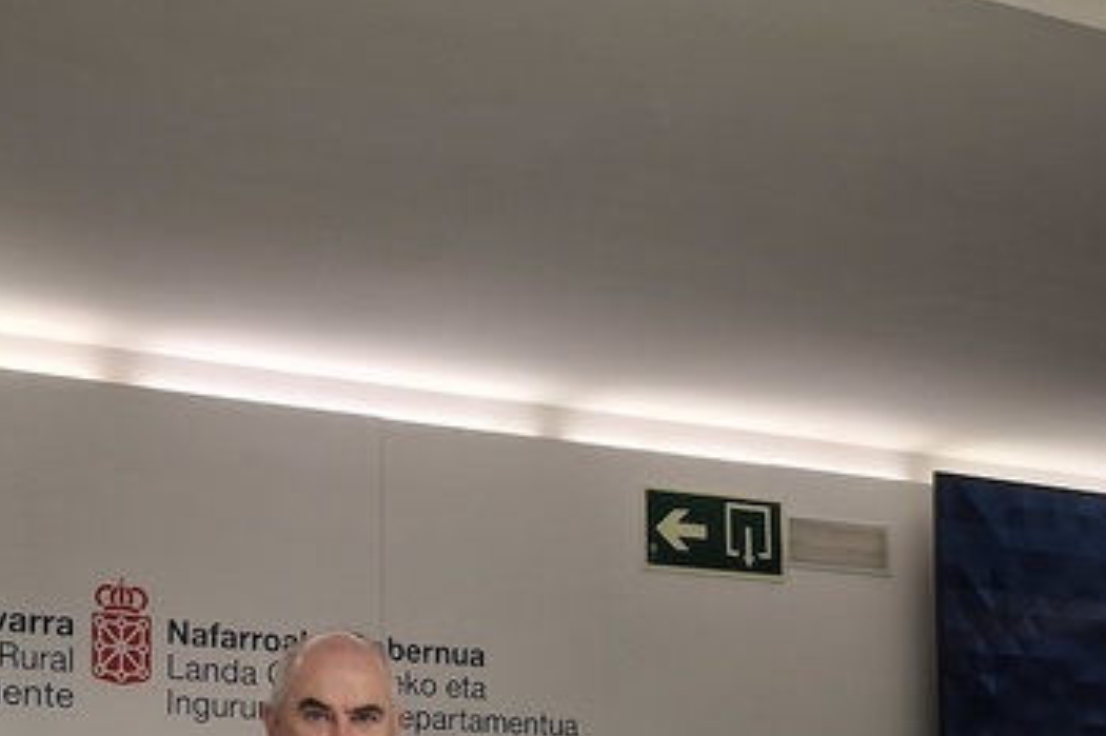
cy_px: 823
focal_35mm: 54
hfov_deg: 35.3
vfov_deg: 23.4
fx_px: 1658
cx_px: 174
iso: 40
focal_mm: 4.69
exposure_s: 1/100
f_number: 1.8
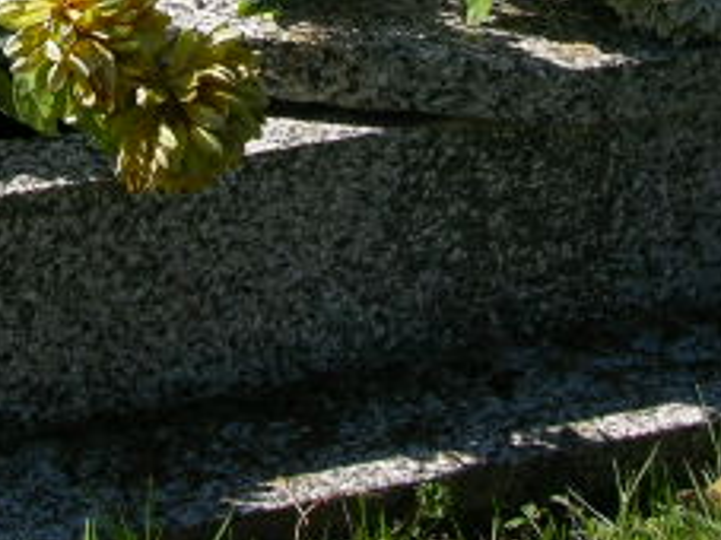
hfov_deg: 12.4
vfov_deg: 9.1
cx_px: -16
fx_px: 3289
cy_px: -289
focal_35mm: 158
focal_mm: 8.9
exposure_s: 1/260
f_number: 5.6
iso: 50
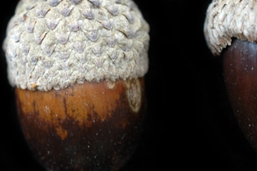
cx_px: 64
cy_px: 81
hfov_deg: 10.5
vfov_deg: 7.0
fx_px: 1390
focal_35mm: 195
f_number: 5.6
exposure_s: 1/60
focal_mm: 40
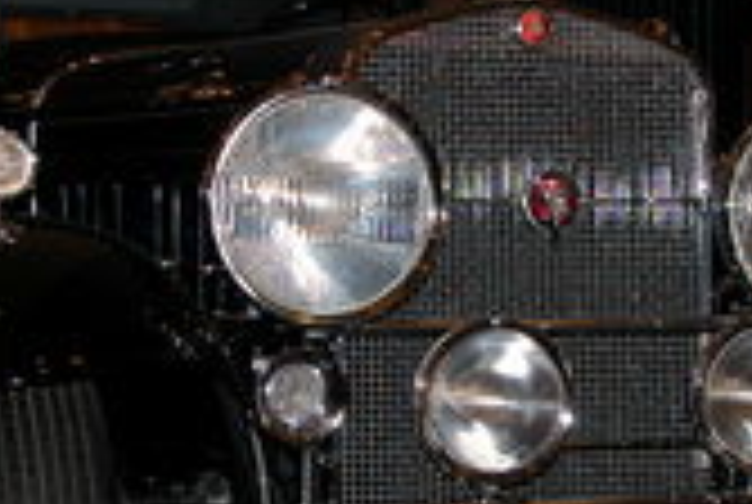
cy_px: 324
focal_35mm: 97
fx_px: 2030
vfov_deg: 14.1
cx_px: 414
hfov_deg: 21.0
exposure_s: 1/60
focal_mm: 10
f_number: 2.9
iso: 100
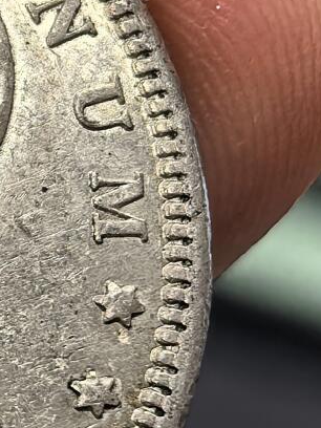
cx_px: -351
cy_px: 232
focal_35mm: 238
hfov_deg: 6.1
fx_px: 2943
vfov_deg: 8.3
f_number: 2
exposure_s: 1/100
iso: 200
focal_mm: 6.98
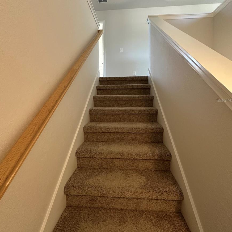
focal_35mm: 17
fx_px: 129
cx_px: 116
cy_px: 100
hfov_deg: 84.0
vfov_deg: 83.5
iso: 250
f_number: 2.2
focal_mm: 2.22
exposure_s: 1/60
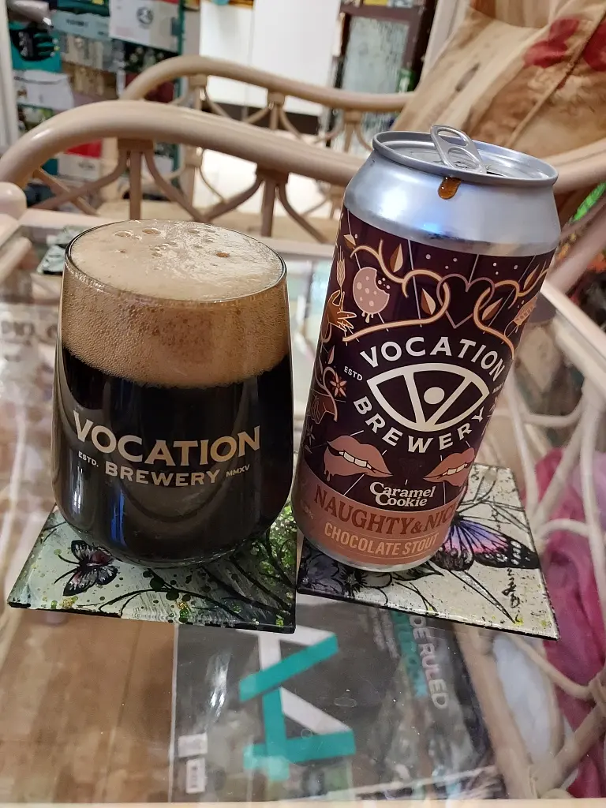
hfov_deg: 56.8
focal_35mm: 24
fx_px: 560
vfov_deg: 71.6
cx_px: 303
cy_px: 404
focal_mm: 4.6
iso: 1000
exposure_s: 1/25
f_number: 1.8
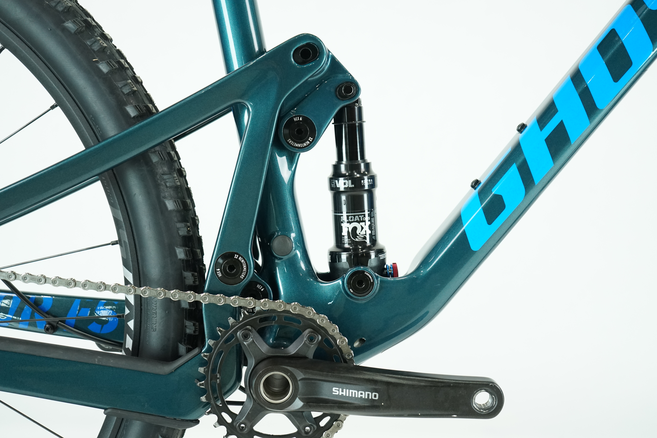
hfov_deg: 41.9
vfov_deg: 28.6
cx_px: 328
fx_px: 858
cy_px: 219
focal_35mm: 47
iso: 2000
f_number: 4.5
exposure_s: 1/200
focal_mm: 47
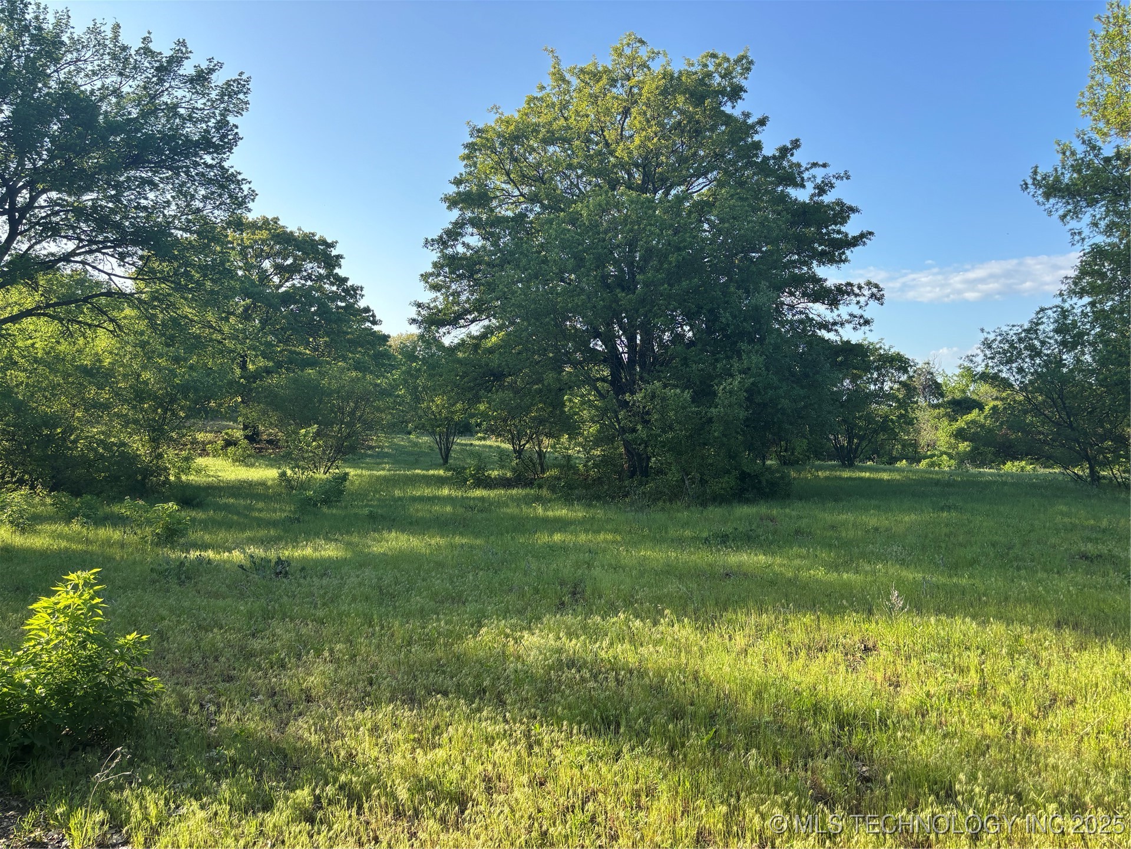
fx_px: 849
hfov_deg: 67.3
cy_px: 424
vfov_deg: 53.1
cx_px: 566
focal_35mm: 26
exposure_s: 1/1027
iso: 50
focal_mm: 5.96
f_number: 1.6
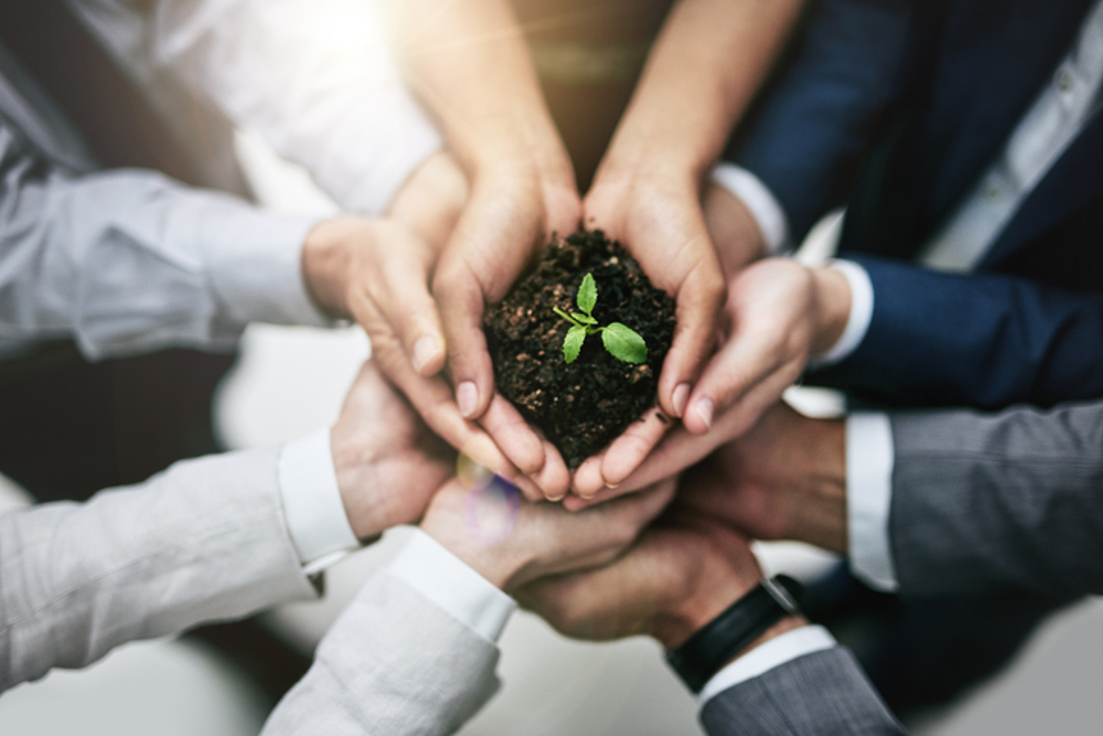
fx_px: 1532
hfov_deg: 39.6
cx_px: 552
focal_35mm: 50
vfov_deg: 27.0
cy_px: 368
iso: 640
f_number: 1.6
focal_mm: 50
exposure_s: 1/320
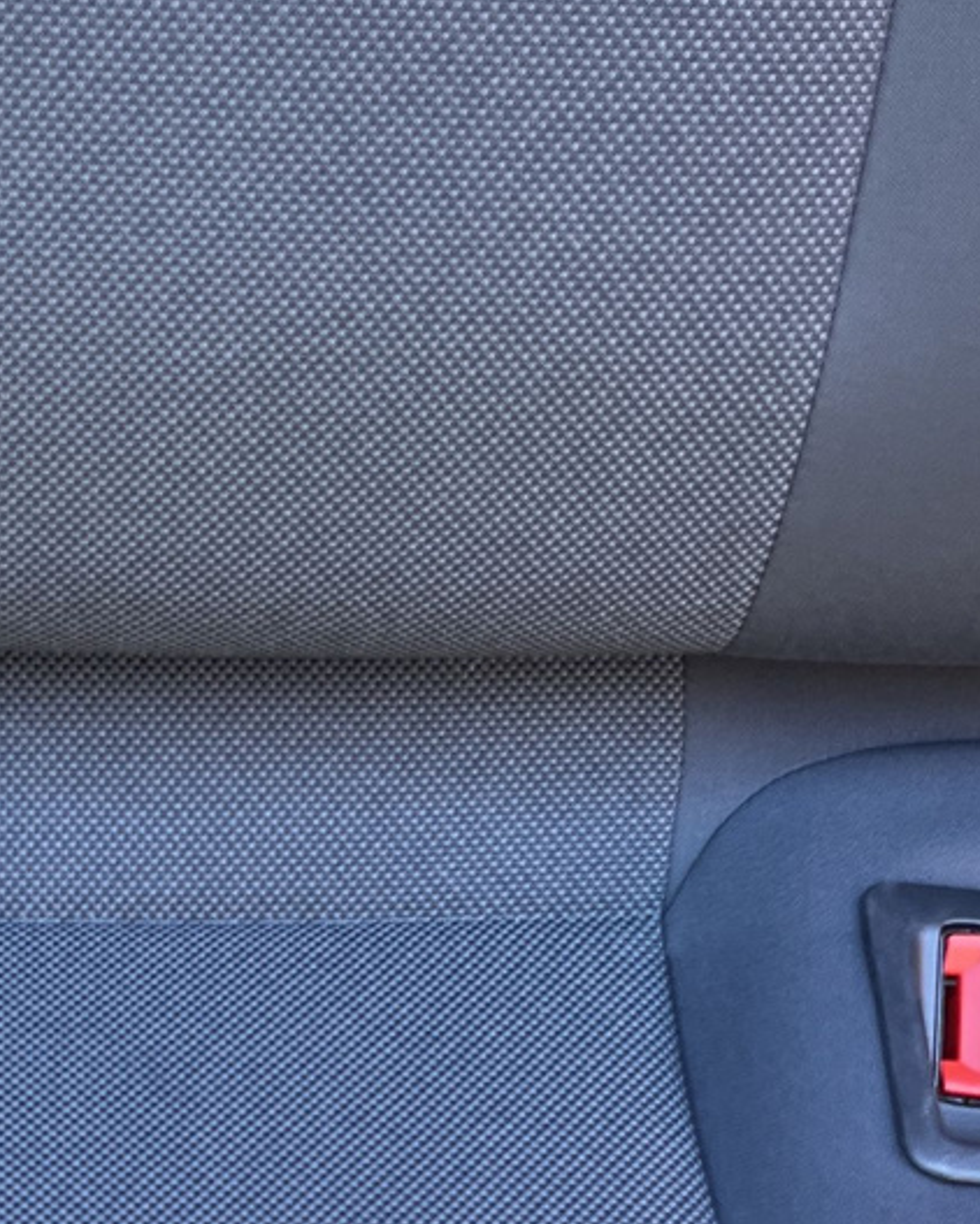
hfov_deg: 19.4
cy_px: 1317
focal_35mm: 77
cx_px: 14
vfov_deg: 23.4
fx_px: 2790
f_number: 1.6
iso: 100
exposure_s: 1/121
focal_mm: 5.1
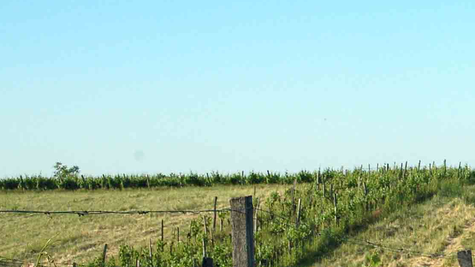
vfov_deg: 9.6
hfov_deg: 16.4
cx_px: 629
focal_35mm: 123
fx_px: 1554
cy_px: 392
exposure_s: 1/320
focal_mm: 29
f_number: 11
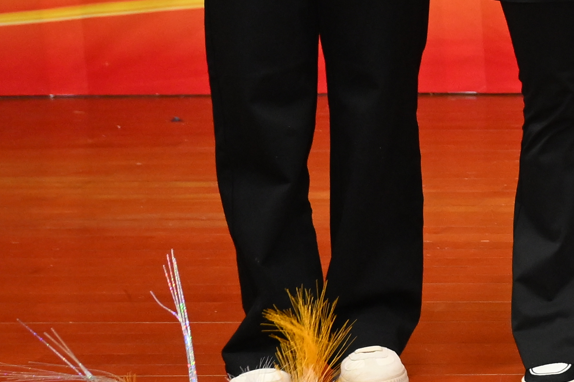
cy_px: -346
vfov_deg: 8.7
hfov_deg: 11.6
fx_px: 2391
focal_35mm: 150
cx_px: 1312
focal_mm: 29
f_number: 4
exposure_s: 1/160
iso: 1600
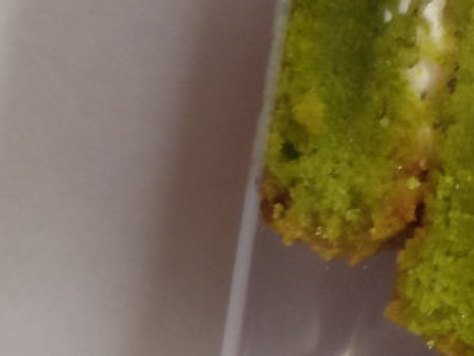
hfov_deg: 13.0
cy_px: 27
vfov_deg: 10.8
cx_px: 864
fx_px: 1876
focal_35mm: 137
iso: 562
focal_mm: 3.46
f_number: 2.2
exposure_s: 1/25
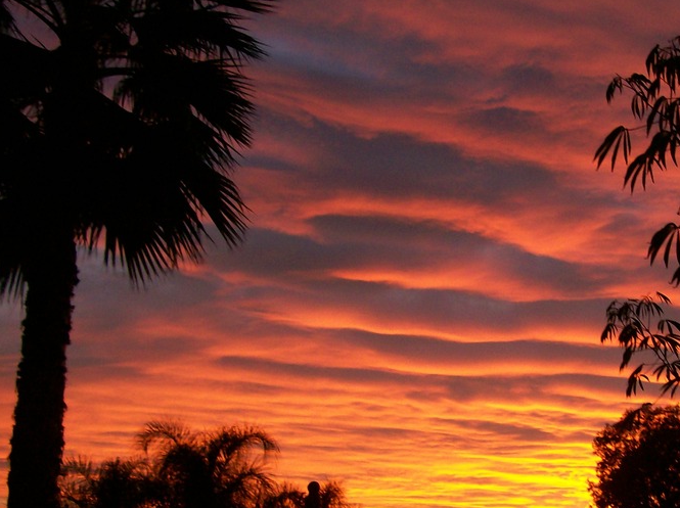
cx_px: 506
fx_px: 1059
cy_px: 338
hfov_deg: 34.9
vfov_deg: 26.8
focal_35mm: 54
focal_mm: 6
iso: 87
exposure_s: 1/32
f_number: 2.7
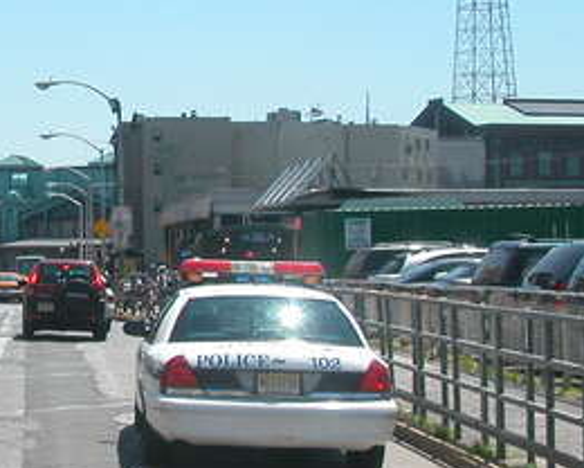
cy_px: 166
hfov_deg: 18.0
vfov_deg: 15.5
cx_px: -200
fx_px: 1711
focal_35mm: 99
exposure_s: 1/365
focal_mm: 8.3
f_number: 6.5
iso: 100
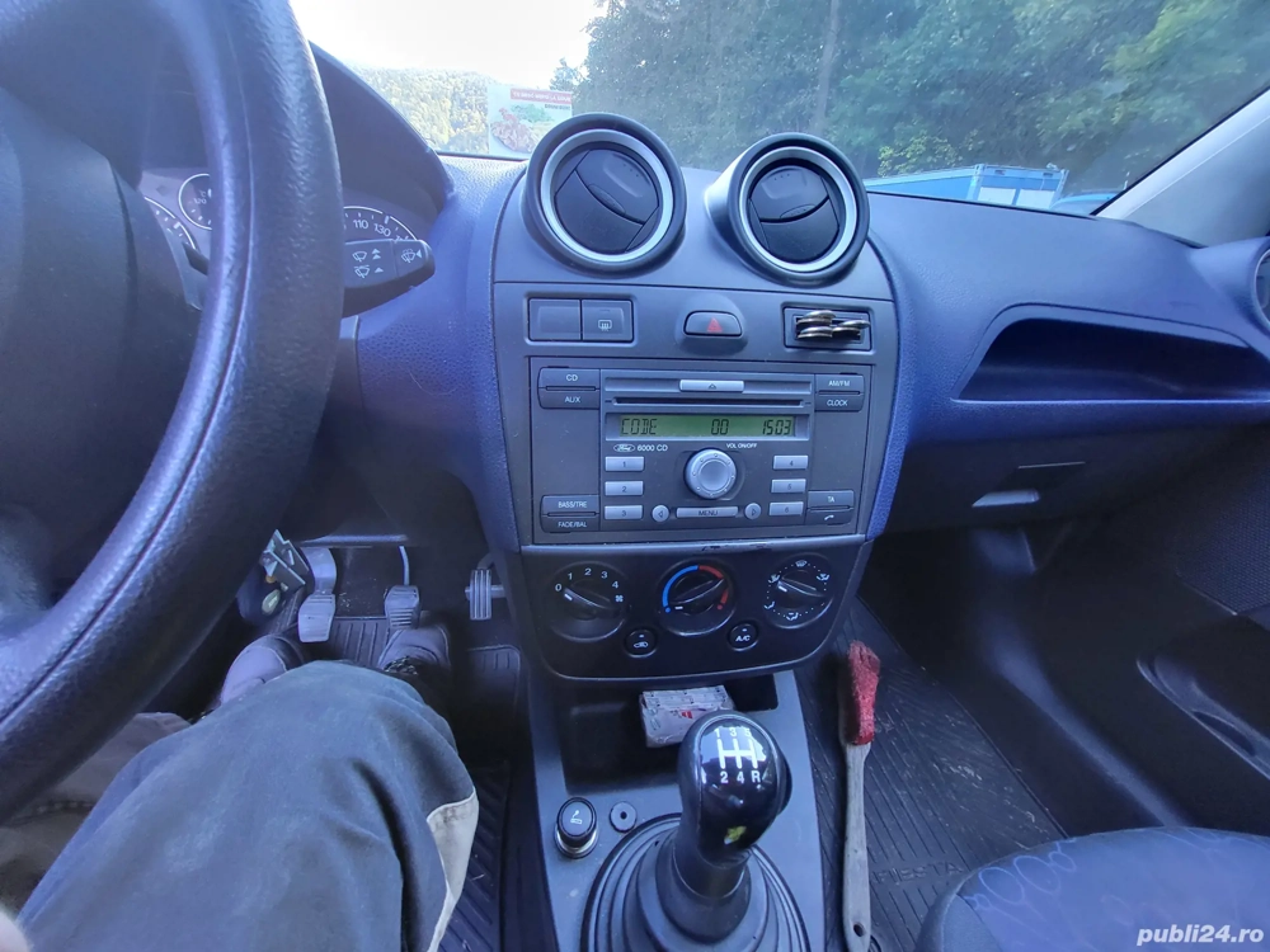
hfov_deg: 106.2
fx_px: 477
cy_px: 476
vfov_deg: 89.9
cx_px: 635
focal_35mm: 13
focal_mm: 1.74
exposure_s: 1/50
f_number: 2.2
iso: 320
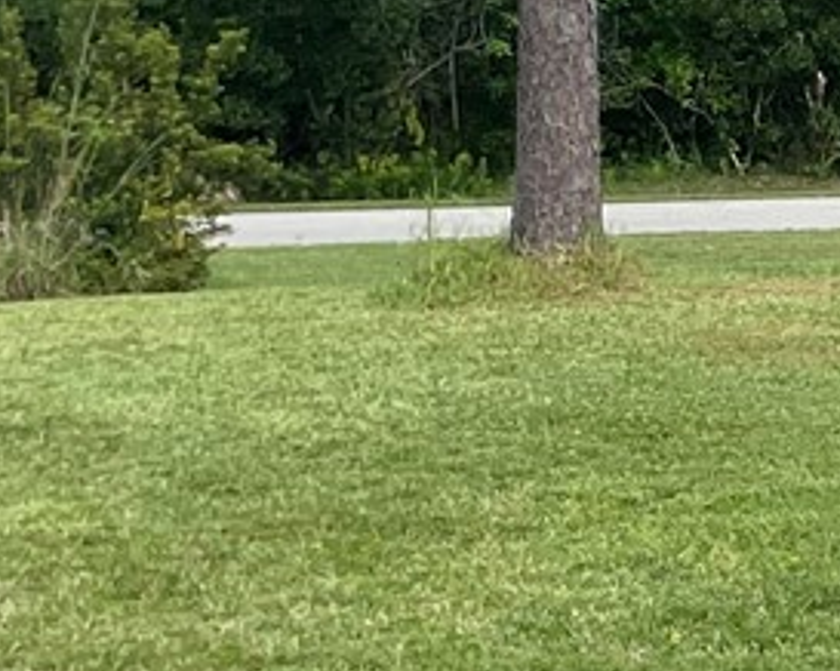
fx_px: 3702
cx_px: 2142
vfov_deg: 10.3
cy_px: -34
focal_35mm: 149
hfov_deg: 10.7
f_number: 1.6
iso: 32
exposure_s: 1/2212
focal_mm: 4.2
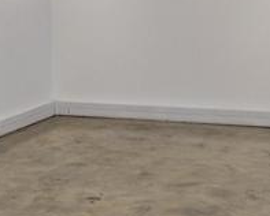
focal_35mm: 103
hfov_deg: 18.5
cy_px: 86
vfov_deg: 15.0
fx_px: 824
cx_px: 82
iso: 364
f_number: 1.8
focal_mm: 4.7
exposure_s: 1/50
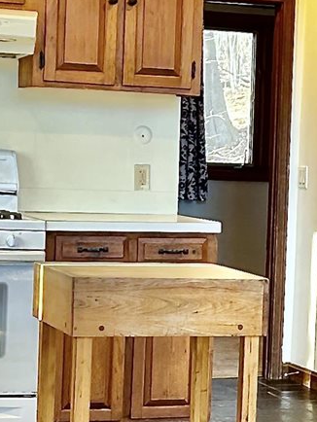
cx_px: 321
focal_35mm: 138
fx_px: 1683
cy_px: 228
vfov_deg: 14.3
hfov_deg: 10.7
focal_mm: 5.7
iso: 80
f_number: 1.5
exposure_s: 1/120
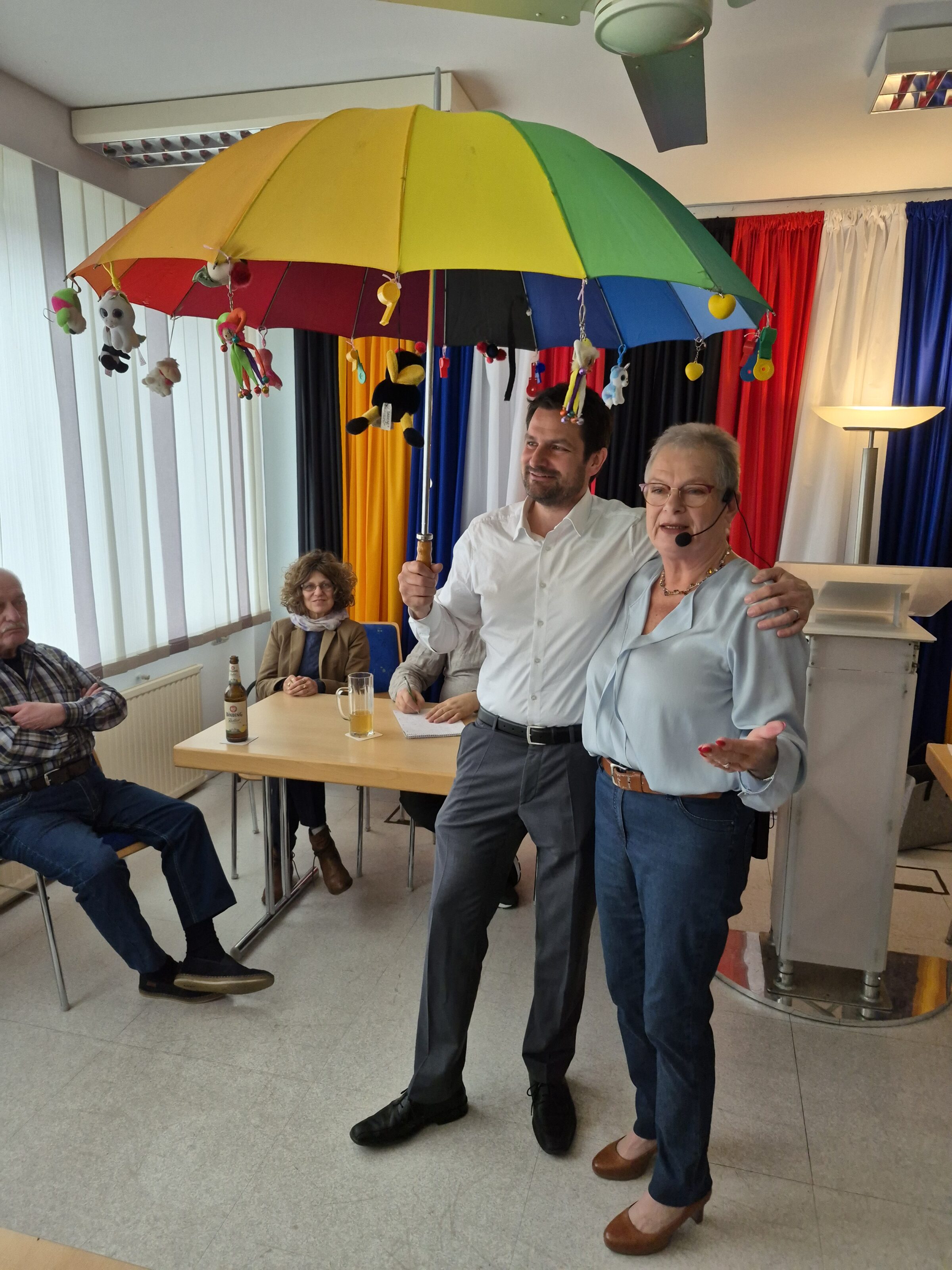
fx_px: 843
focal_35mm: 23
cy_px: 635
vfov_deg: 73.9
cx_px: 476
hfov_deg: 58.9
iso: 125
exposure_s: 1/100
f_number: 1.8
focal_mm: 5.4
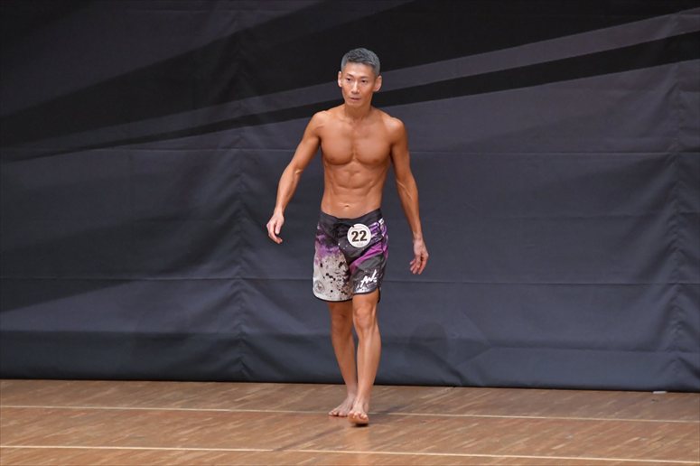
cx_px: 350
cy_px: 233
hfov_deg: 6.5
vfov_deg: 4.4
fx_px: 6122
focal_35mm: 315
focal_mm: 210
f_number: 5.6
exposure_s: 1/400
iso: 6400
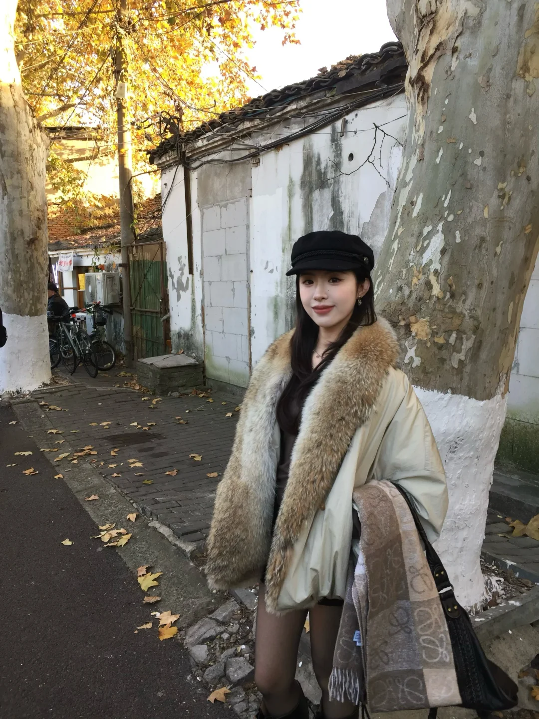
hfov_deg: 48.2
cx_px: 270
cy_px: 360
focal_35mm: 29
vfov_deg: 61.7
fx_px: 602
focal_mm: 4.15
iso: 32
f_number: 2.2
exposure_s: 1/100
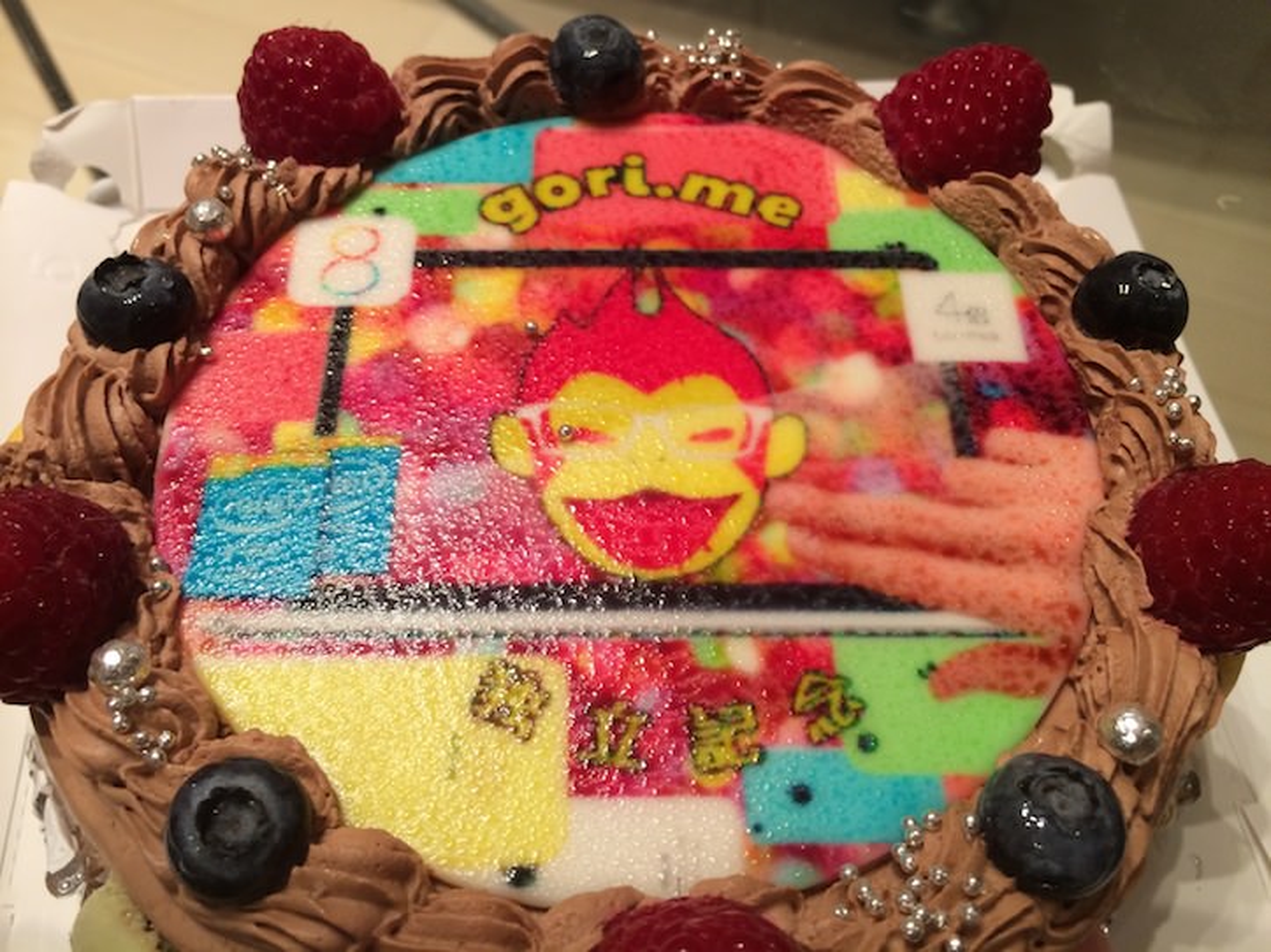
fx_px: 1101
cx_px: 636
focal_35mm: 30
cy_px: 476
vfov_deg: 46.8
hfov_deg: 60.0
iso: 100
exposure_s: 1/33
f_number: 2.2
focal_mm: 4.12
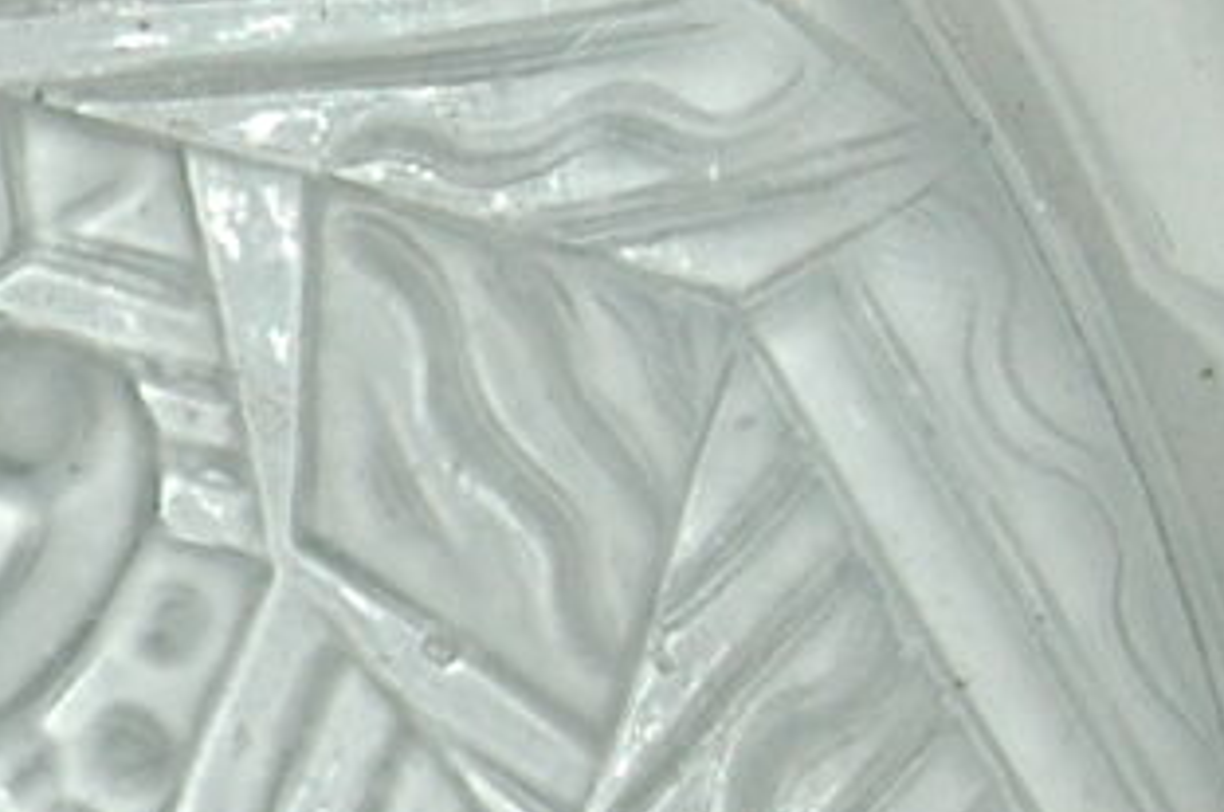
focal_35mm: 302
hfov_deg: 6.5
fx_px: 10252
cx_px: -1707
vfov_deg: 4.5
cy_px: 588
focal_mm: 28
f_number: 7.1
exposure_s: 1/125
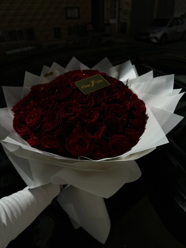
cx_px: 93
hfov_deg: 56.8
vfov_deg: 71.6
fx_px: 172
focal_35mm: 24
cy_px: 124
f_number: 1.78
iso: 80
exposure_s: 1/50000
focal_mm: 6.86
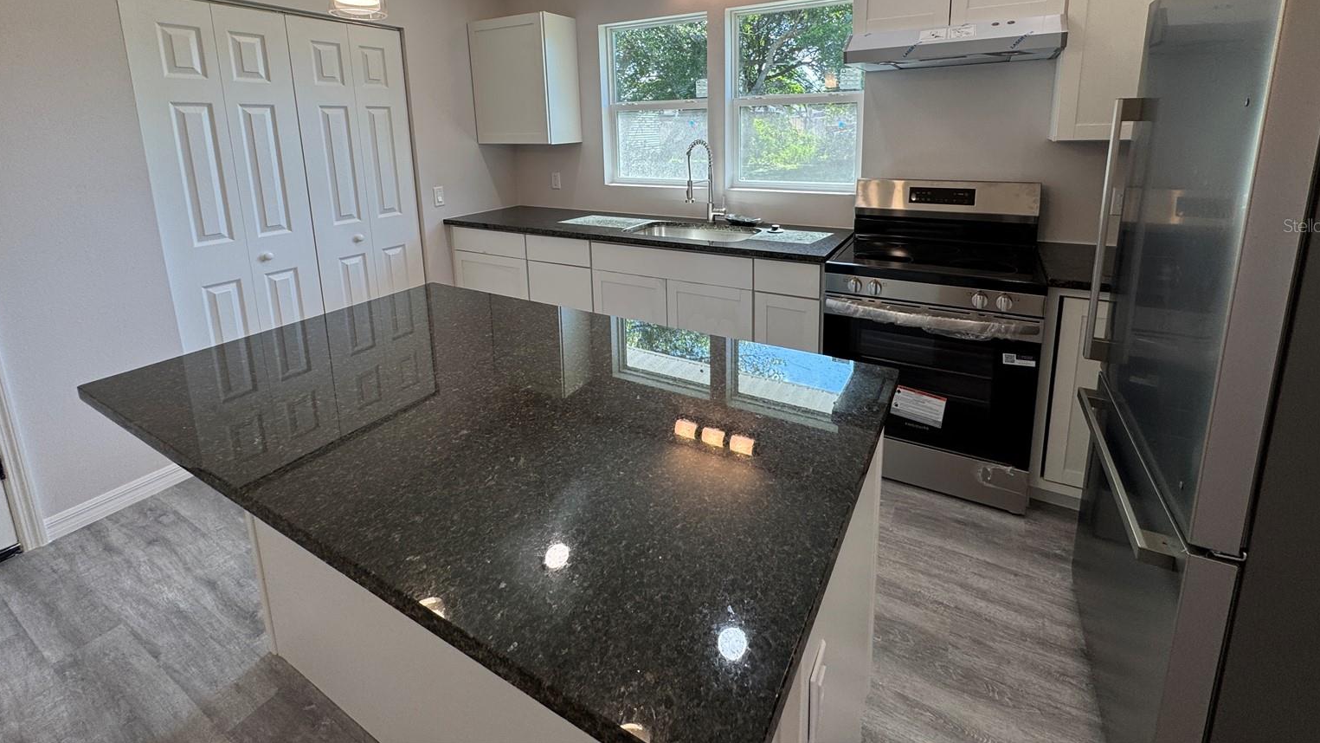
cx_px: 673
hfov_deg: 99.4
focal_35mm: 16
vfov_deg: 64.6
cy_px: 225
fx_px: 560
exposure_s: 1/120
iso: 64
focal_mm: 2.22
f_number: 2.2
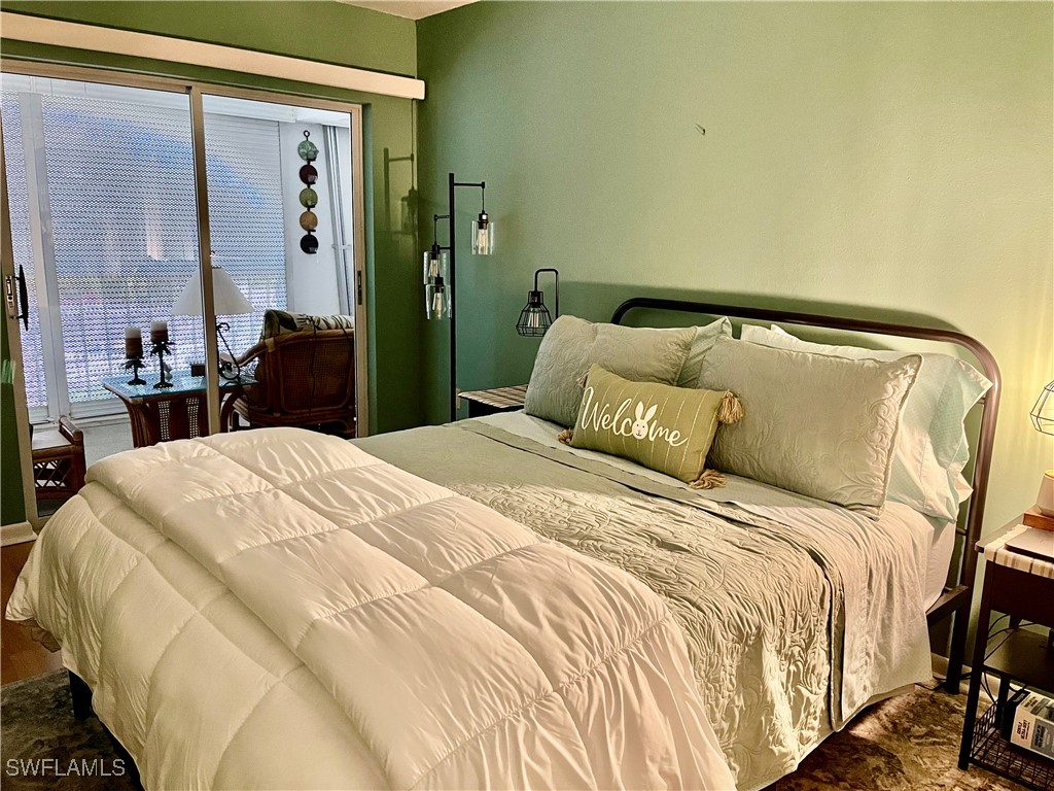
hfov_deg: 67.3
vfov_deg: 53.1
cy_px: 396
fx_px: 792
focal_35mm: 26
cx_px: 527
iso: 400
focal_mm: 5.1
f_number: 1.6
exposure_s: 1/60
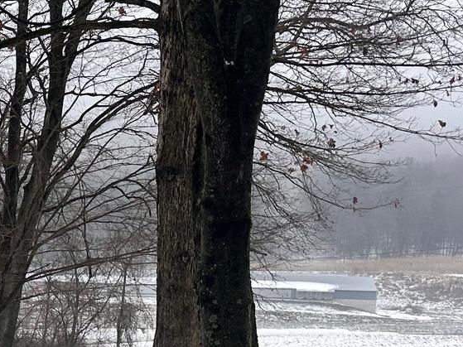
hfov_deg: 17.9
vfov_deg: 16.3
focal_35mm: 88
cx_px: -366
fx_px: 1177
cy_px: 369
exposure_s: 1/611
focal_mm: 6.86
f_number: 1.78
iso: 80
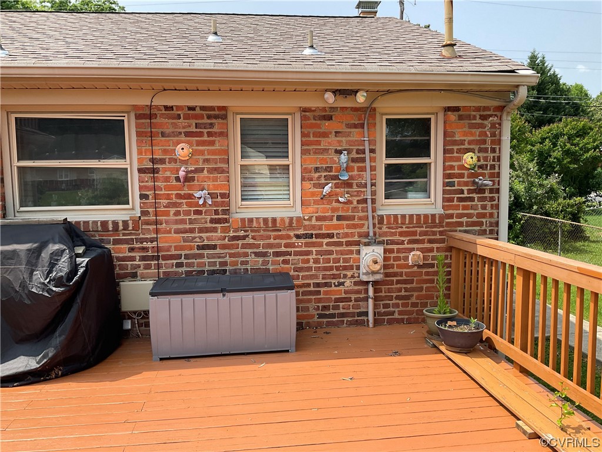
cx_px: 301
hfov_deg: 61.7
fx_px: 504
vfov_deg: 48.2
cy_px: 226
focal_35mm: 29
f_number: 1.8
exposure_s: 1/829
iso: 16
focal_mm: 3
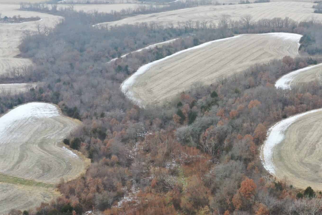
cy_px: 140
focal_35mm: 53
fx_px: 474
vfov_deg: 25.4
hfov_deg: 36.4
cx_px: 250
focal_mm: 10.26
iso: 100
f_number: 4.5
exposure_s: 1/160
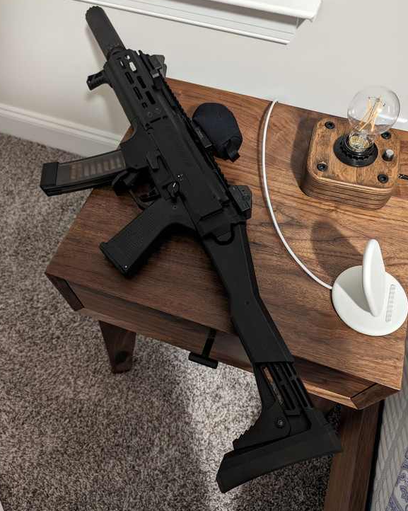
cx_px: 203
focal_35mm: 26
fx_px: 393
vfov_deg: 66.0
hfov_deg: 54.9
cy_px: 242
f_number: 1.68
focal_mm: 6.9
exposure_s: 1/23.8
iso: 622
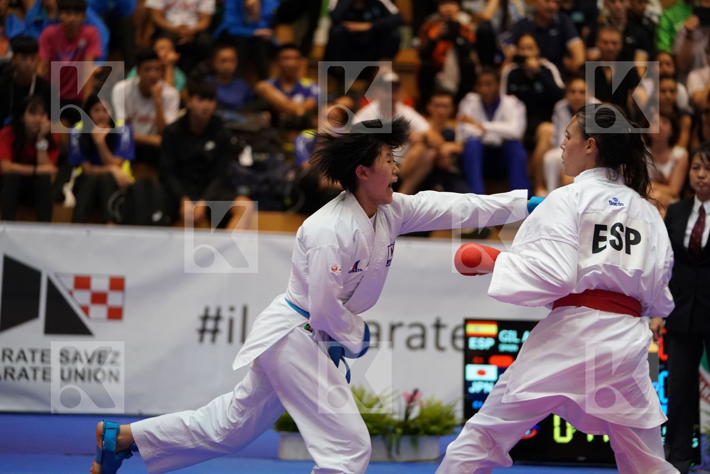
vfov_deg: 9.9
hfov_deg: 14.9
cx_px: 355
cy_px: 237
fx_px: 2721
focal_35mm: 138
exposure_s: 1/800
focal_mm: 138
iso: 4000
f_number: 2.8
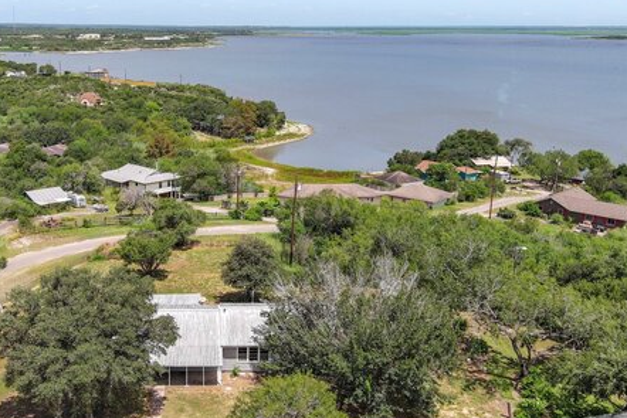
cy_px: 195
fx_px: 732
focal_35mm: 42
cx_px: 223
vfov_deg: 31.9
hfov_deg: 45.9
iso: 100
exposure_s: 1/45
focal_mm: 10.57
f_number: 2.8
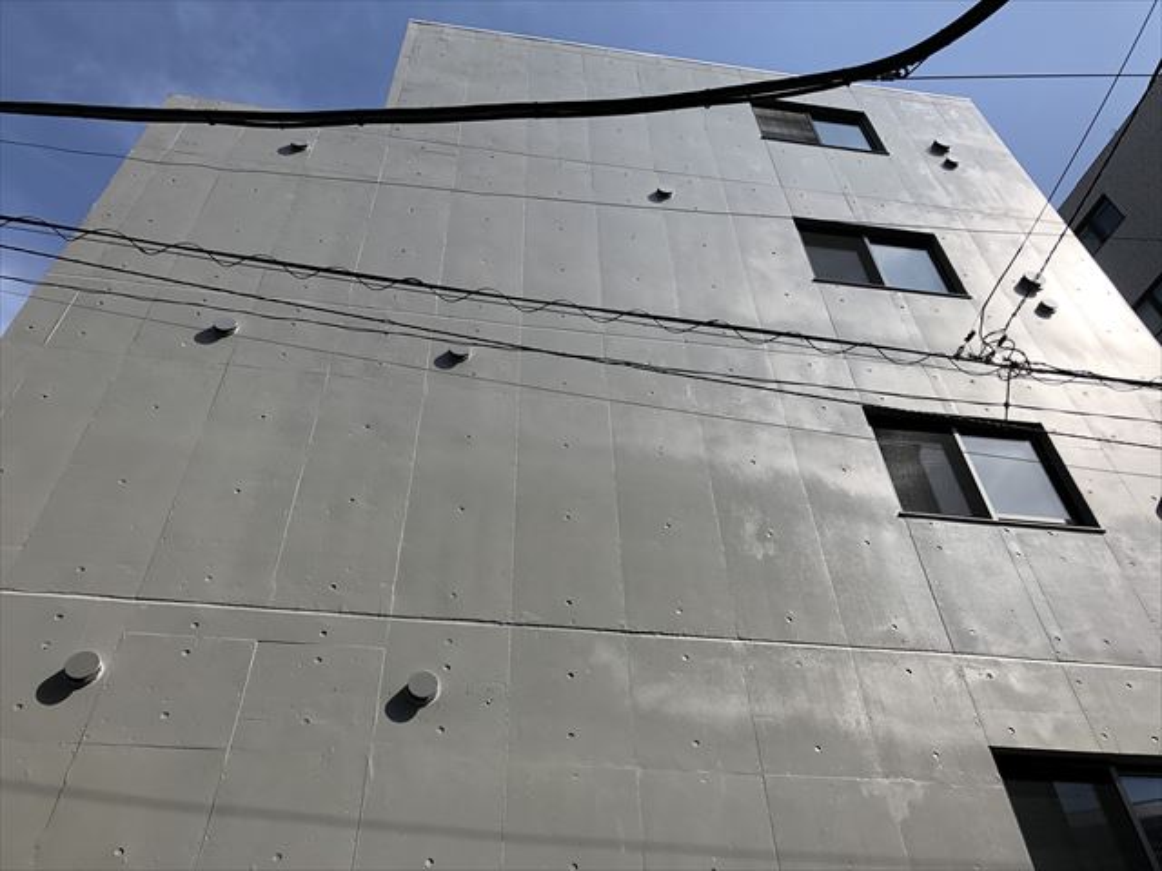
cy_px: 436
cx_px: 581
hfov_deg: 63.4
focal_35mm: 28
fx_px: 940
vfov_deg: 49.7
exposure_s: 1/2667
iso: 20
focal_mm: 3.99
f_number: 1.8
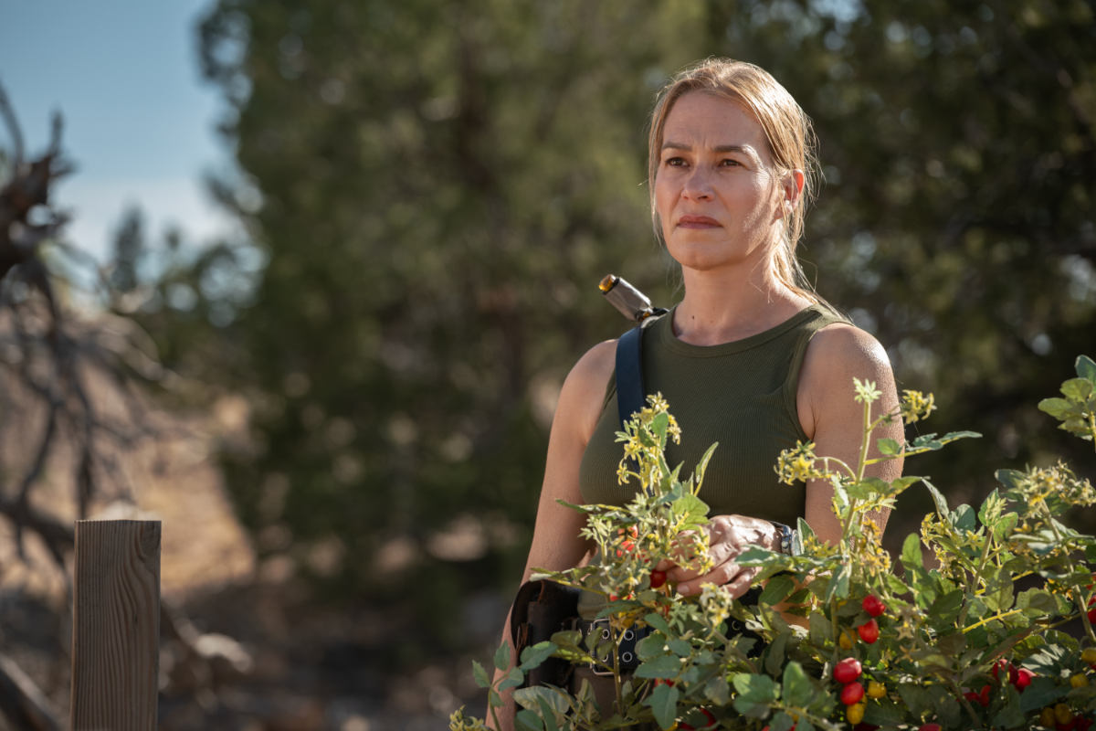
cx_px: 548
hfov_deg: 12.0
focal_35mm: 171
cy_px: 366
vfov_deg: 8.0
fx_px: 5218
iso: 400
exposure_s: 1/1600
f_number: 4
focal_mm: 171.4
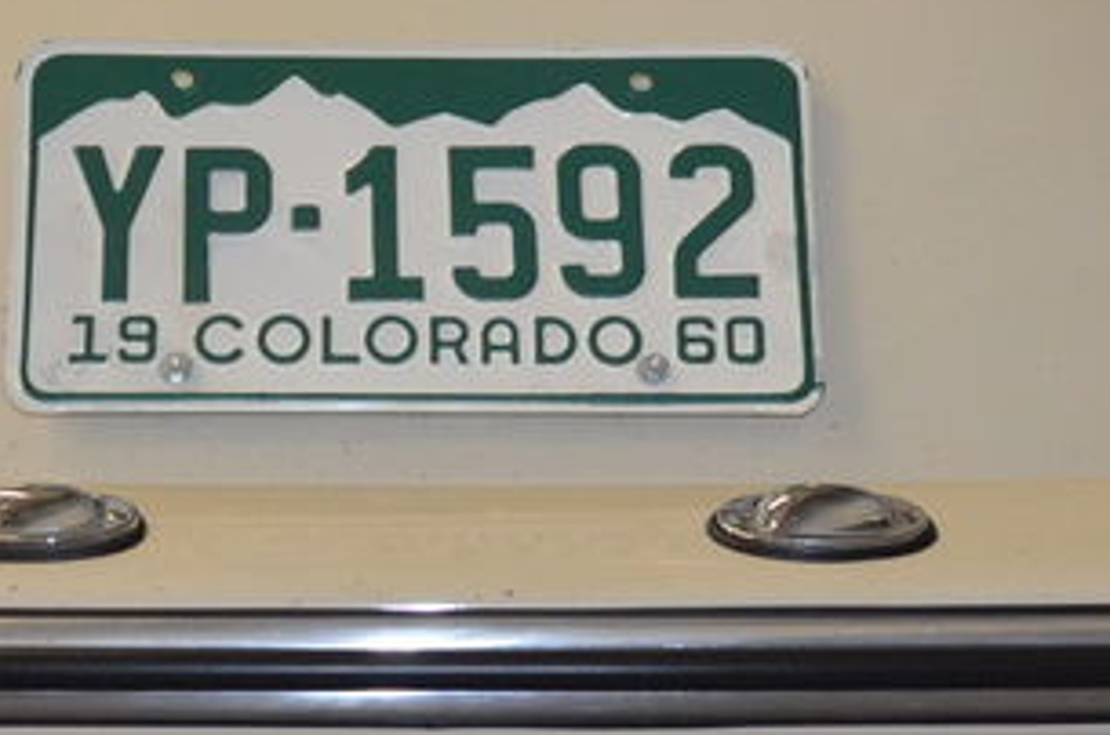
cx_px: 397
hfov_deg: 16.9
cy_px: 73
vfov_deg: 11.2
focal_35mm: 121
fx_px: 3723
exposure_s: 1/60
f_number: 3.8
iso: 2000
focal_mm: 24
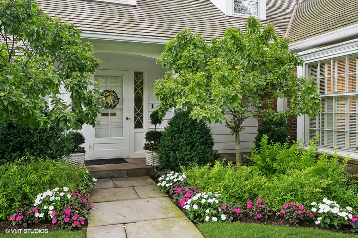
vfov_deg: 44.2
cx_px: 179
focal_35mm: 30
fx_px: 293
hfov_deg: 62.8
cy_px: 119
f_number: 9.5
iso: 400
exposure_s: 1/8
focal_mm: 29.5
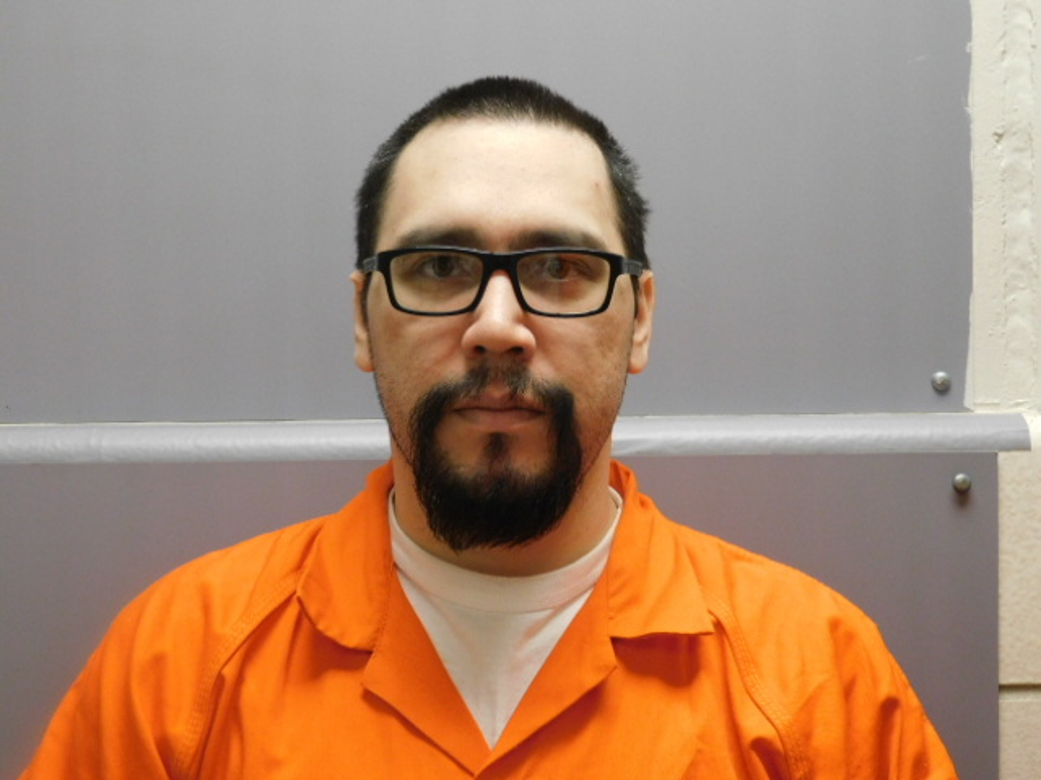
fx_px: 1985
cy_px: 390
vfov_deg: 22.3
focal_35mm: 66
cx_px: 520
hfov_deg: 29.4
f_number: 4.2
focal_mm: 11.7
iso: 360
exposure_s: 1/30
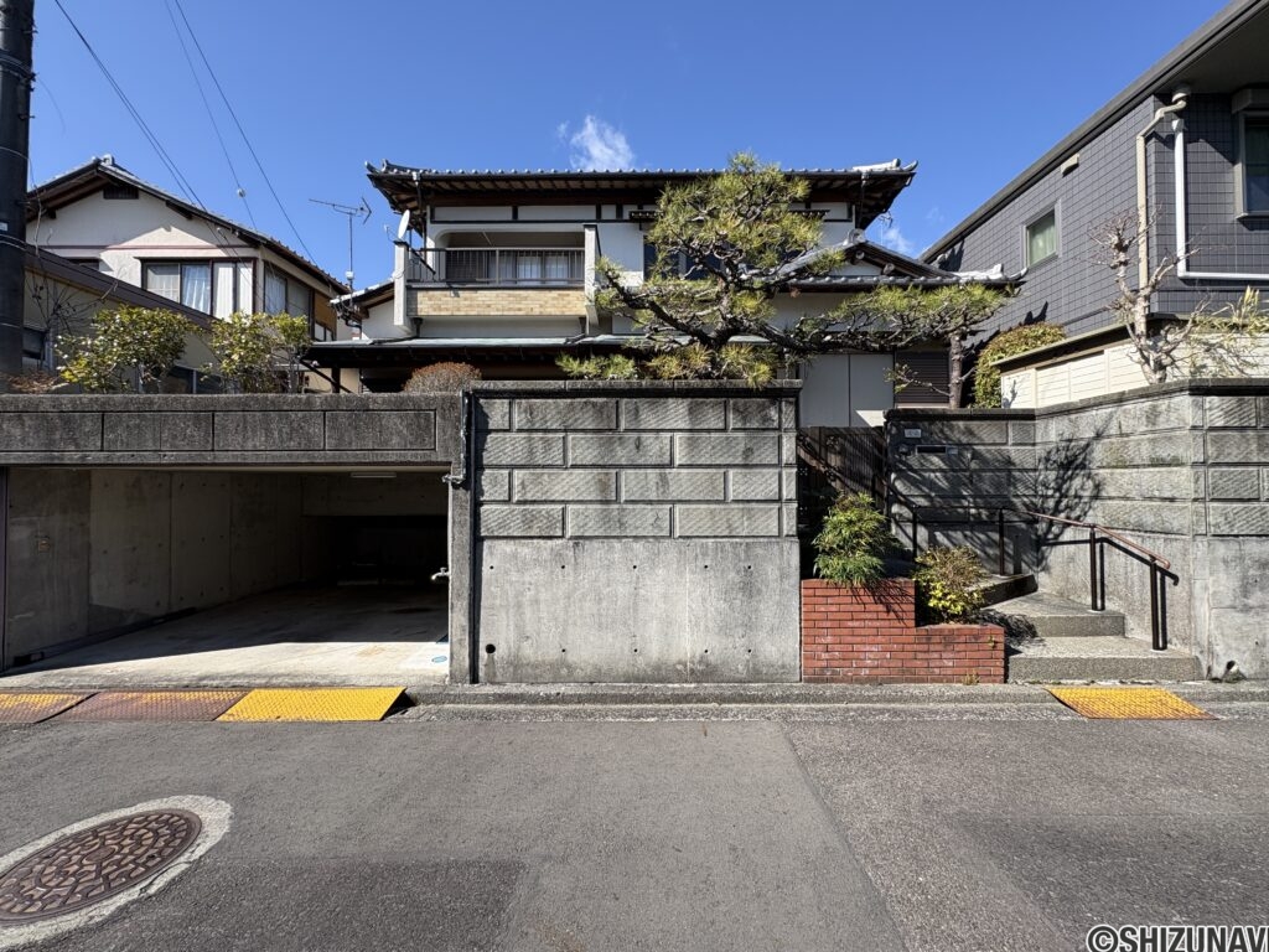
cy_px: 476
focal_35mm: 14
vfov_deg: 85.7
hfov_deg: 102.1
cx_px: 634
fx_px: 513
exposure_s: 1/899
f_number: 2.2
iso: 50
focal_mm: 2.22
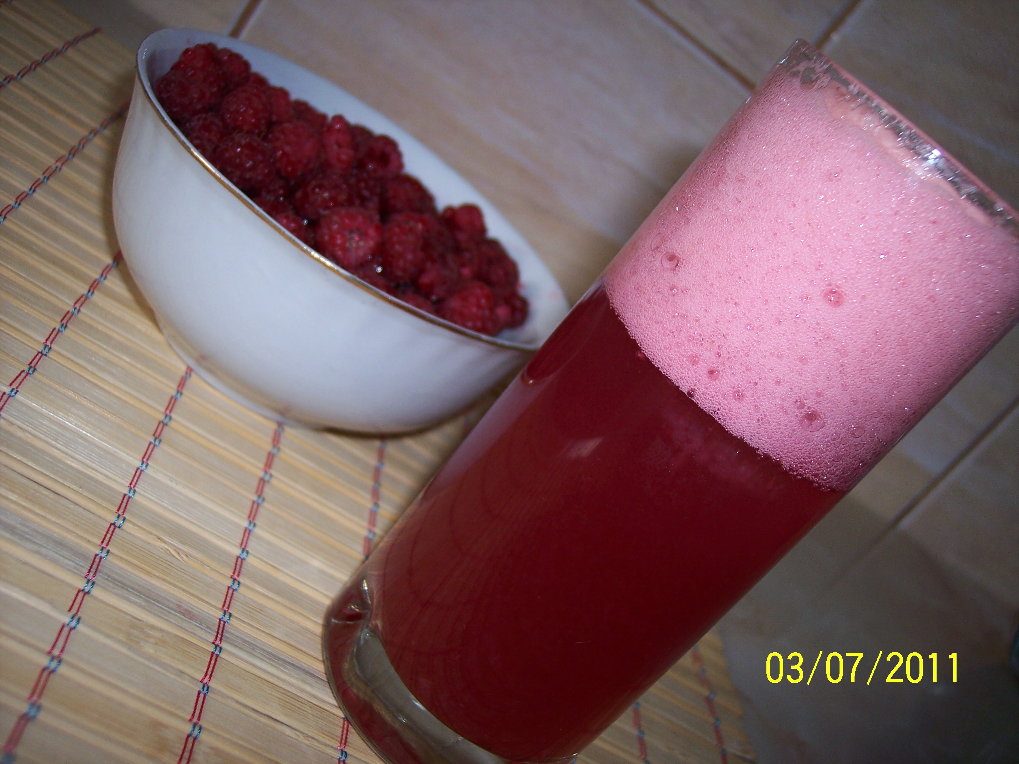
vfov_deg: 36.8
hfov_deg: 47.9
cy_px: 382
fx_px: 1148
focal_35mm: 39
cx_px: 510
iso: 100
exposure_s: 1/60
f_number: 2.8
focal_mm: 8
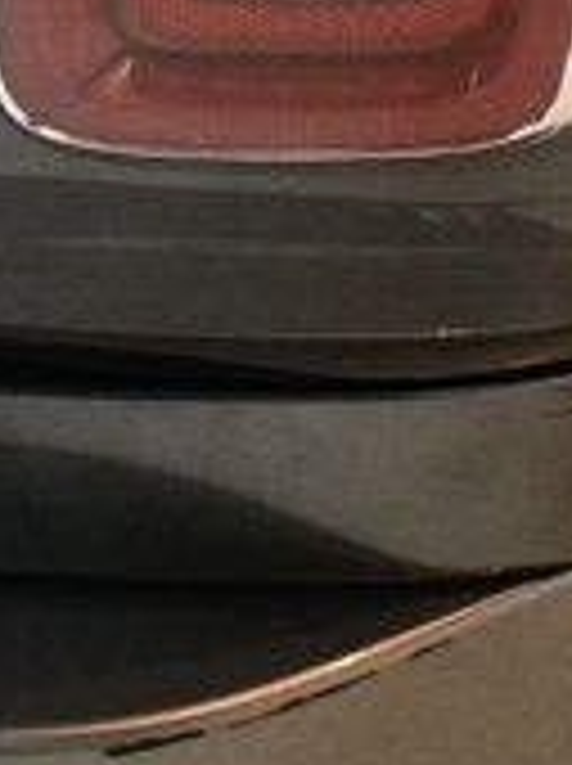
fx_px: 4992
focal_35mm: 226
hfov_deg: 6.6
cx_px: 342
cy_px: -418
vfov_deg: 8.6
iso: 1600
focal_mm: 26
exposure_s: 1/125
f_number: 3.8
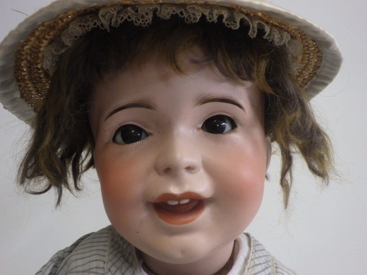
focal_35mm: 28
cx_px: 184
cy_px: 138
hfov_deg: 63.4
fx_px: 297
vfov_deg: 49.7
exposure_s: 1/45
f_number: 3.5
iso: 640
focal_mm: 5
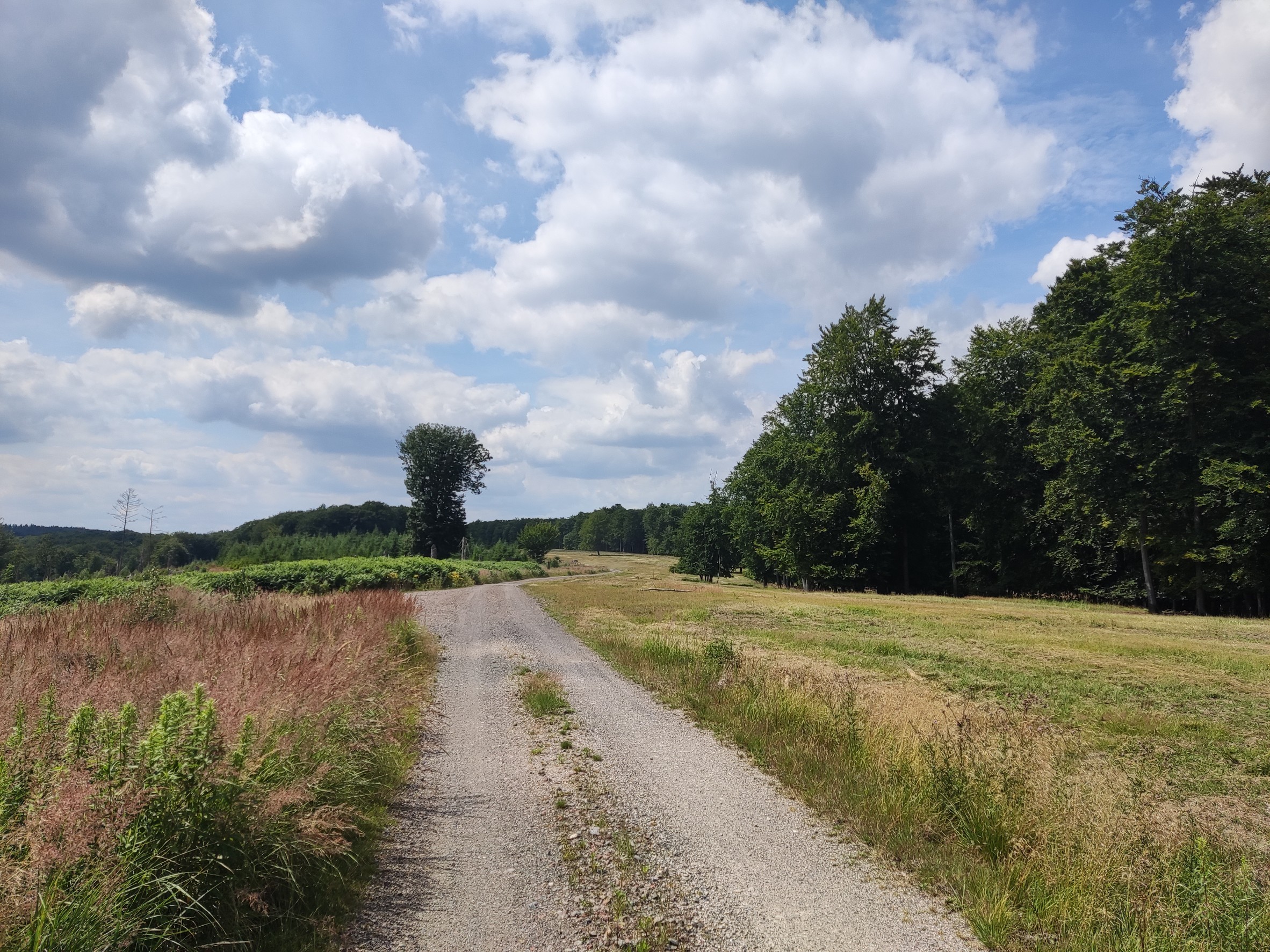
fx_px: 917
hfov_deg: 69.4
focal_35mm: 25
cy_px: 476
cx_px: 635
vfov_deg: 54.9
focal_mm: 4.71
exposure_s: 1/2225
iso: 50
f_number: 1.79
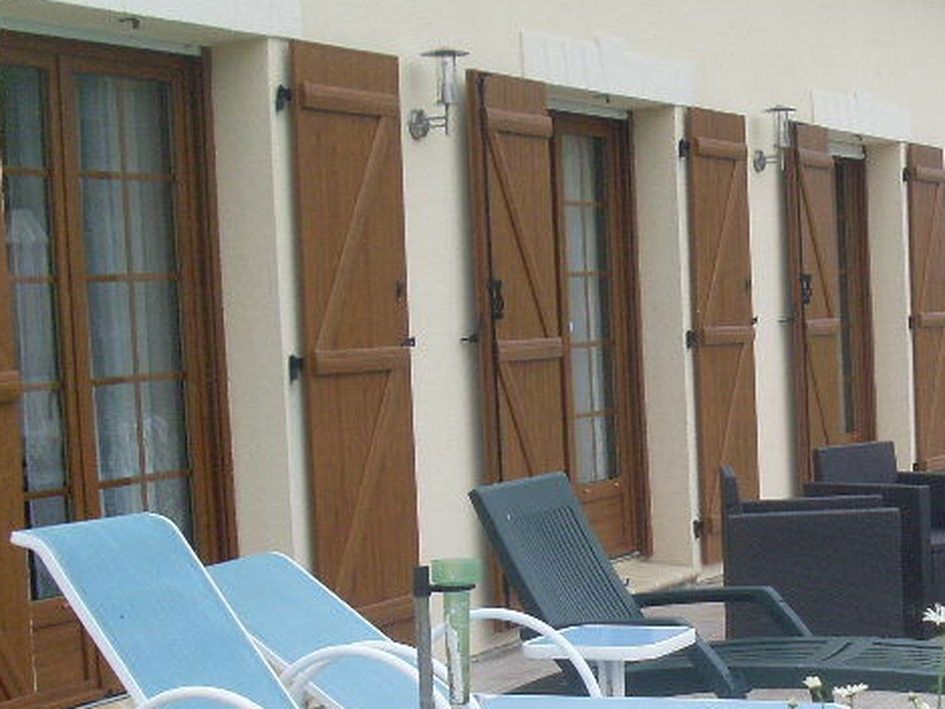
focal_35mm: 83
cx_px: 943
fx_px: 2266
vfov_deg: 17.7
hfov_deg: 22.6
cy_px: 554
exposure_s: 1/250
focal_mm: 6.3
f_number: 7.7
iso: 80
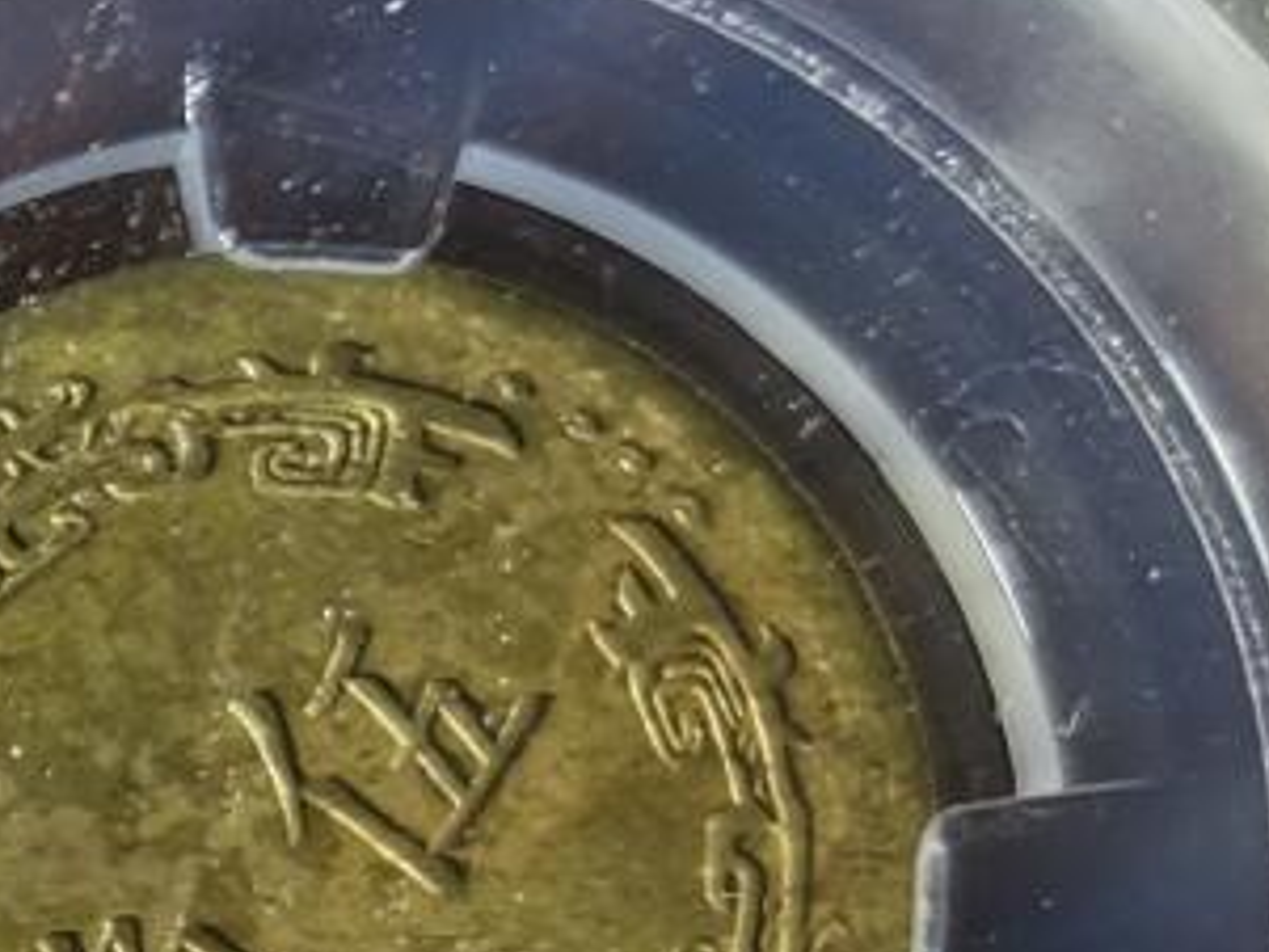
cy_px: 969
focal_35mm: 121
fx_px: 4438
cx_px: -1012
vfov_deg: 12.1
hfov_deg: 14.4
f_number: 1.8
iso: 50
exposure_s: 1/417
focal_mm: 4.75
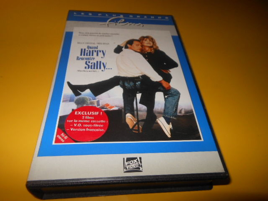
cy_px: 100
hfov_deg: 69.4
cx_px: 134
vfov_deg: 54.9
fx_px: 194
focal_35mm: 25
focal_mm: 4.5
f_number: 10.2
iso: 80
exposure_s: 1/25
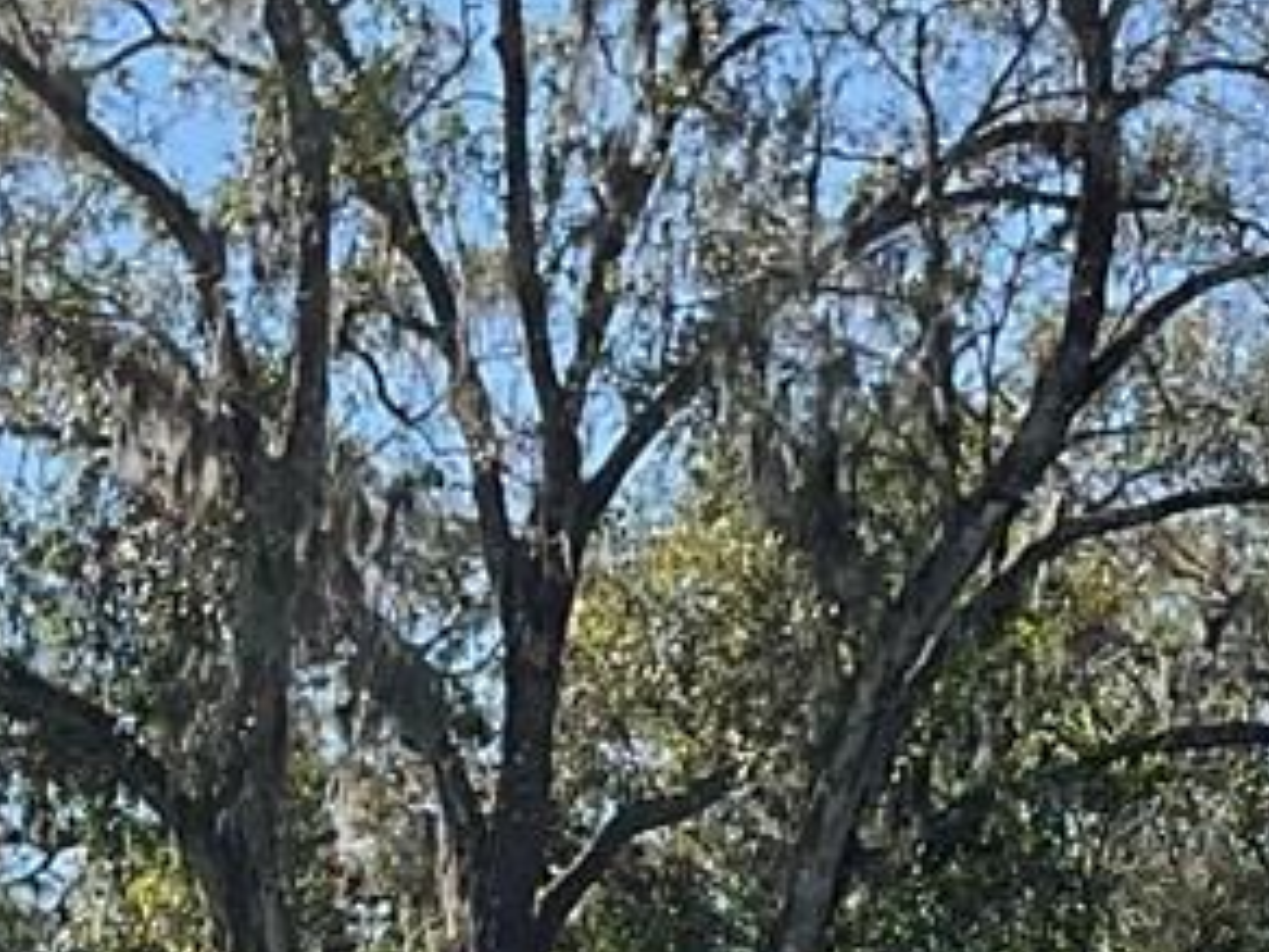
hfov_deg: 12.4
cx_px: 1021
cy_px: 2230
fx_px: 5829
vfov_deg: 8.6
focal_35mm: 159
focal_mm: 3
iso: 16
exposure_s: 1/1626
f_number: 1.8
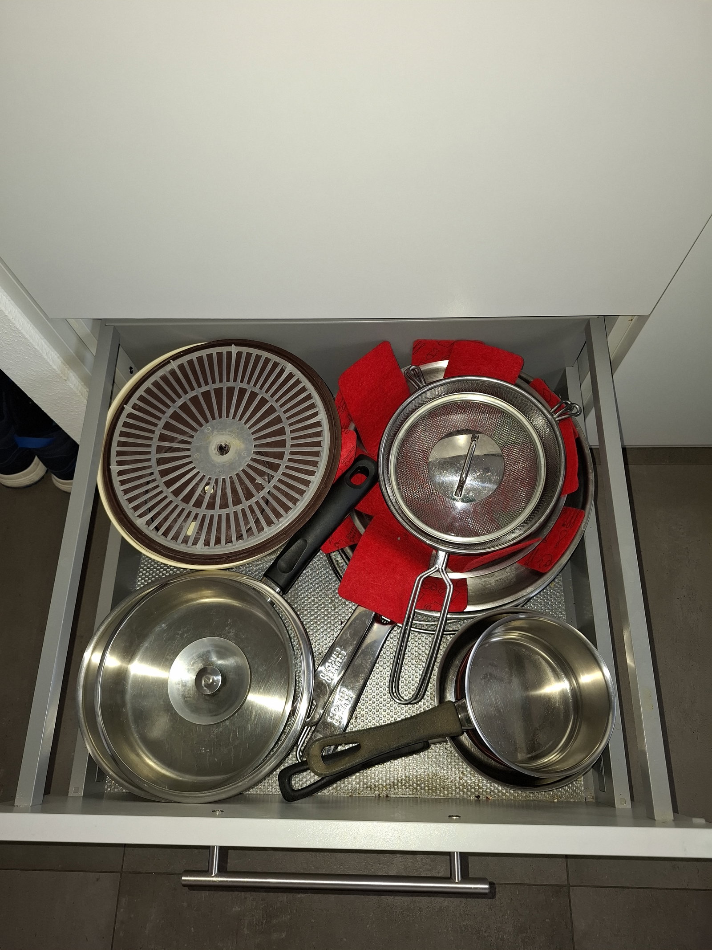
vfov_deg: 73.9
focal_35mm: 23
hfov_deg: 58.9
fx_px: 631
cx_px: 356
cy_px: 475
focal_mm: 5.54
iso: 320
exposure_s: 1/60
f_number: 1.8
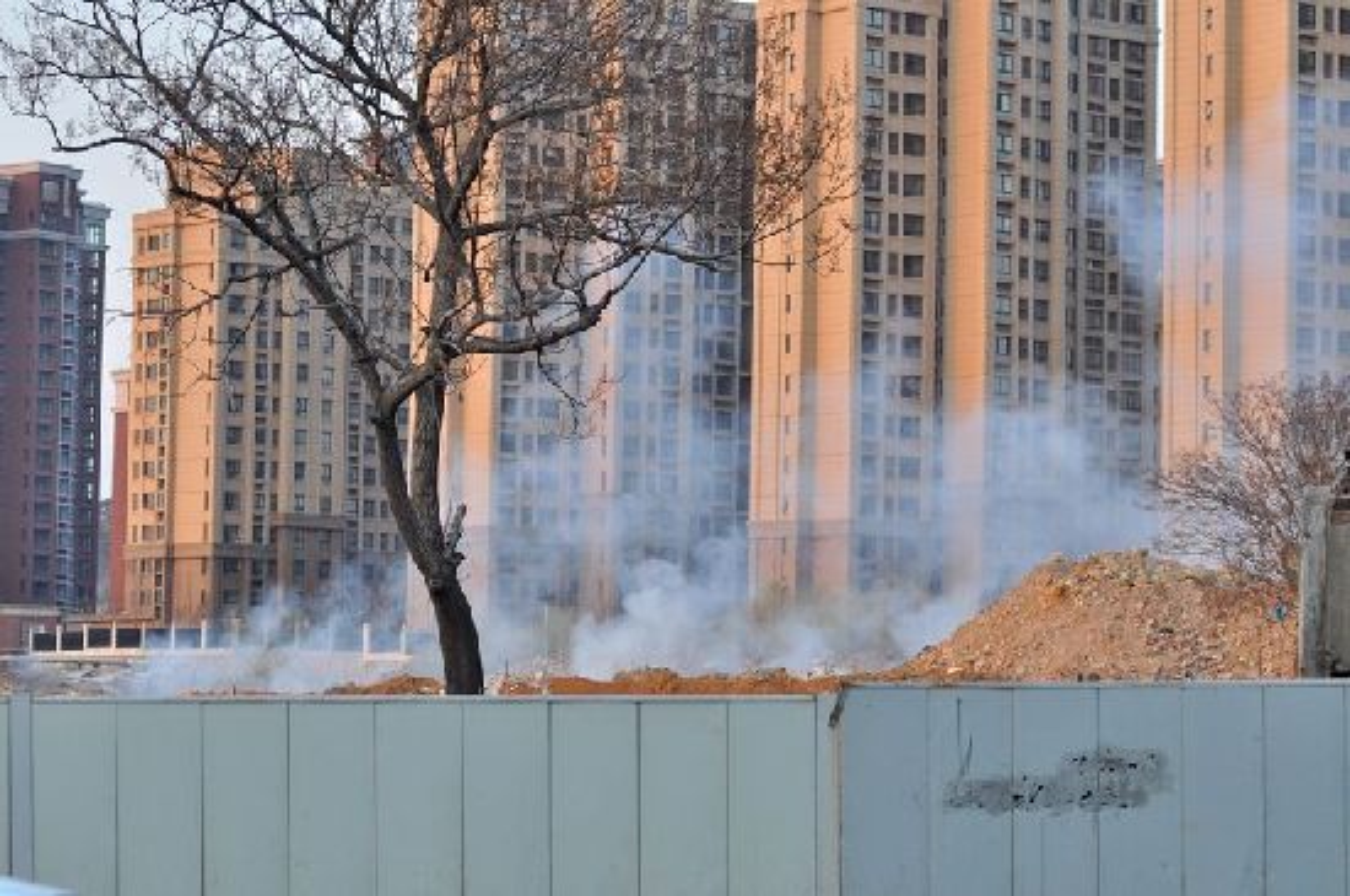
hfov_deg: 17.1
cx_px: 675
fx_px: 4493
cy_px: 448
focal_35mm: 120
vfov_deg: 11.4
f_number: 5
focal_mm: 80
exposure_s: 1/320
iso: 500
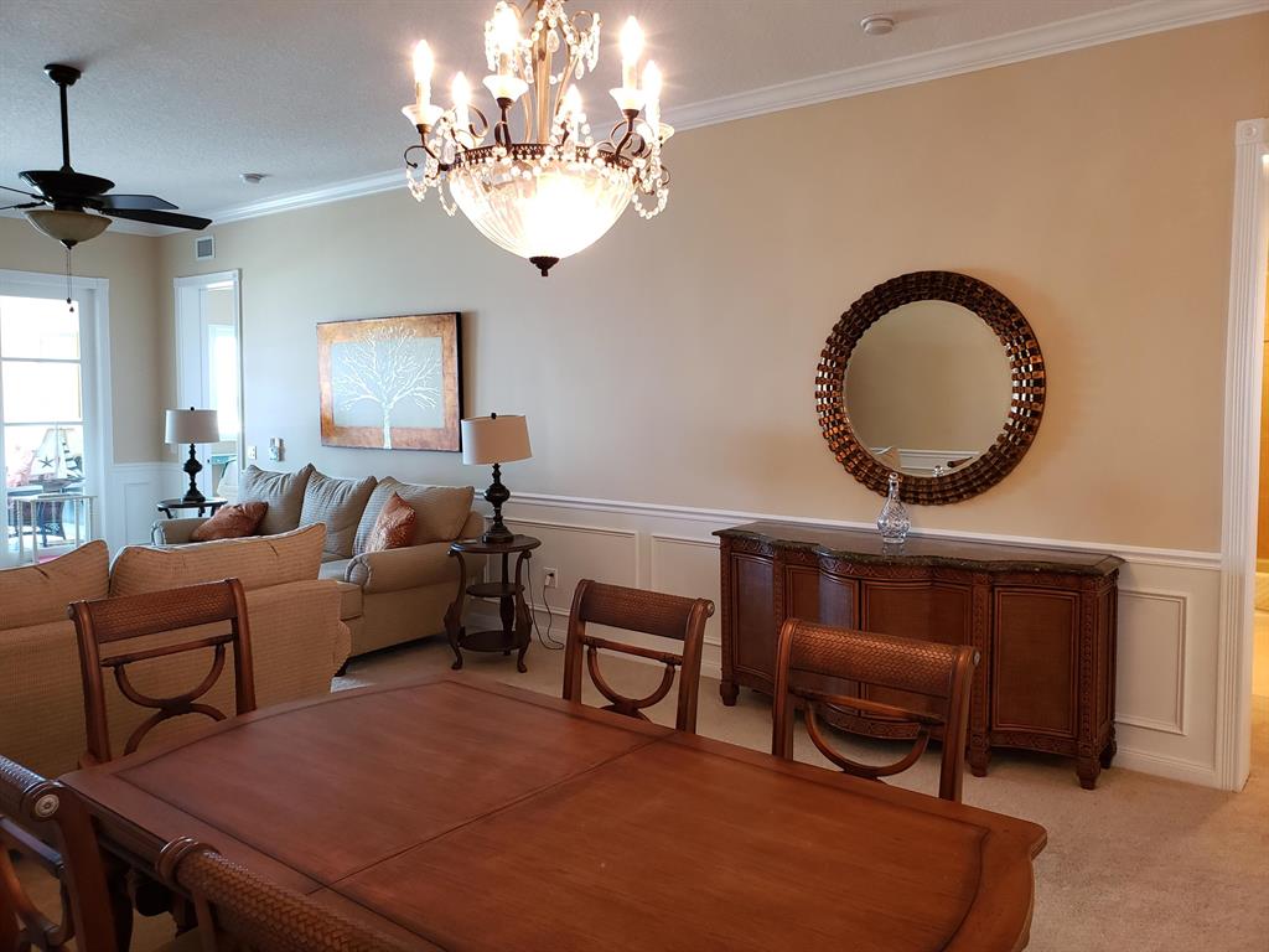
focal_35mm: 26
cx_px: 634
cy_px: 476
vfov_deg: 53.1
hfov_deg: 67.3
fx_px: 953
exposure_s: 1/30
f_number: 2.4
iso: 250
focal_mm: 4.3
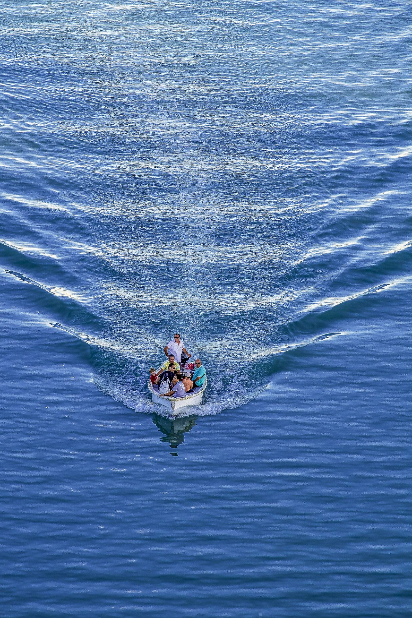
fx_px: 4223
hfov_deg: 5.6
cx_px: 206
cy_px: 309
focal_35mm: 246
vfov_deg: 8.4
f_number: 9
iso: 250
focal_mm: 164
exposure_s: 1/105
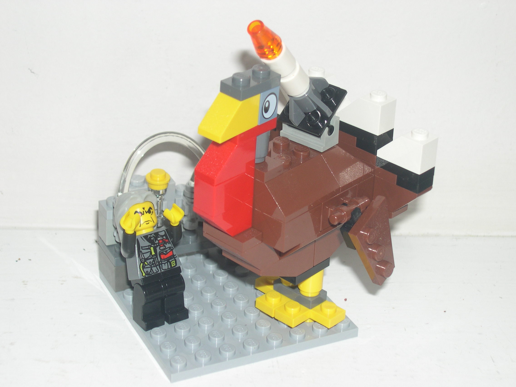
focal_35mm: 77
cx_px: 258
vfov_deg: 19.1
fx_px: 1148
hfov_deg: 25.3
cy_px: 194
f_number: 4
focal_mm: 16.3
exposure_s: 1/60
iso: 100
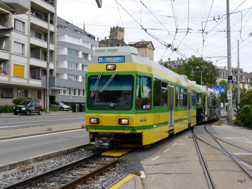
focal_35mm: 50
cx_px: 126
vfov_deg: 29.1
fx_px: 364
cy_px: 94
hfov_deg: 38.2
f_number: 8
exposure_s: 1/320
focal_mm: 25
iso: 160
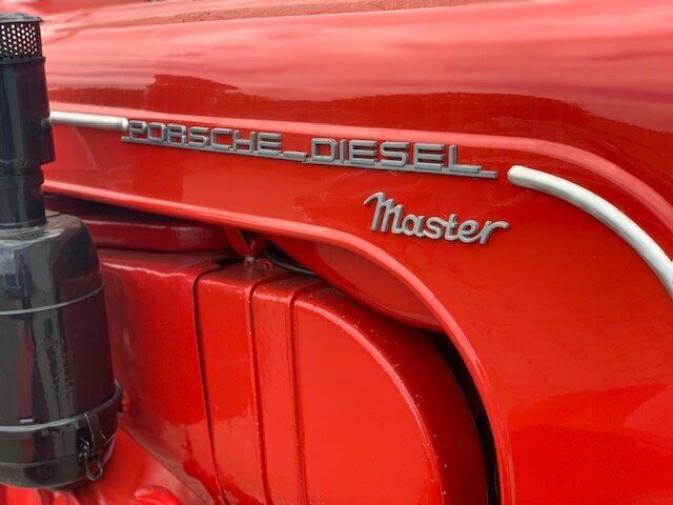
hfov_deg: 36.8
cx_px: 336
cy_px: 252
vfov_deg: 28.0
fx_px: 1011
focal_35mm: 52
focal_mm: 6
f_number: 2.4
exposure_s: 1/122
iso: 16
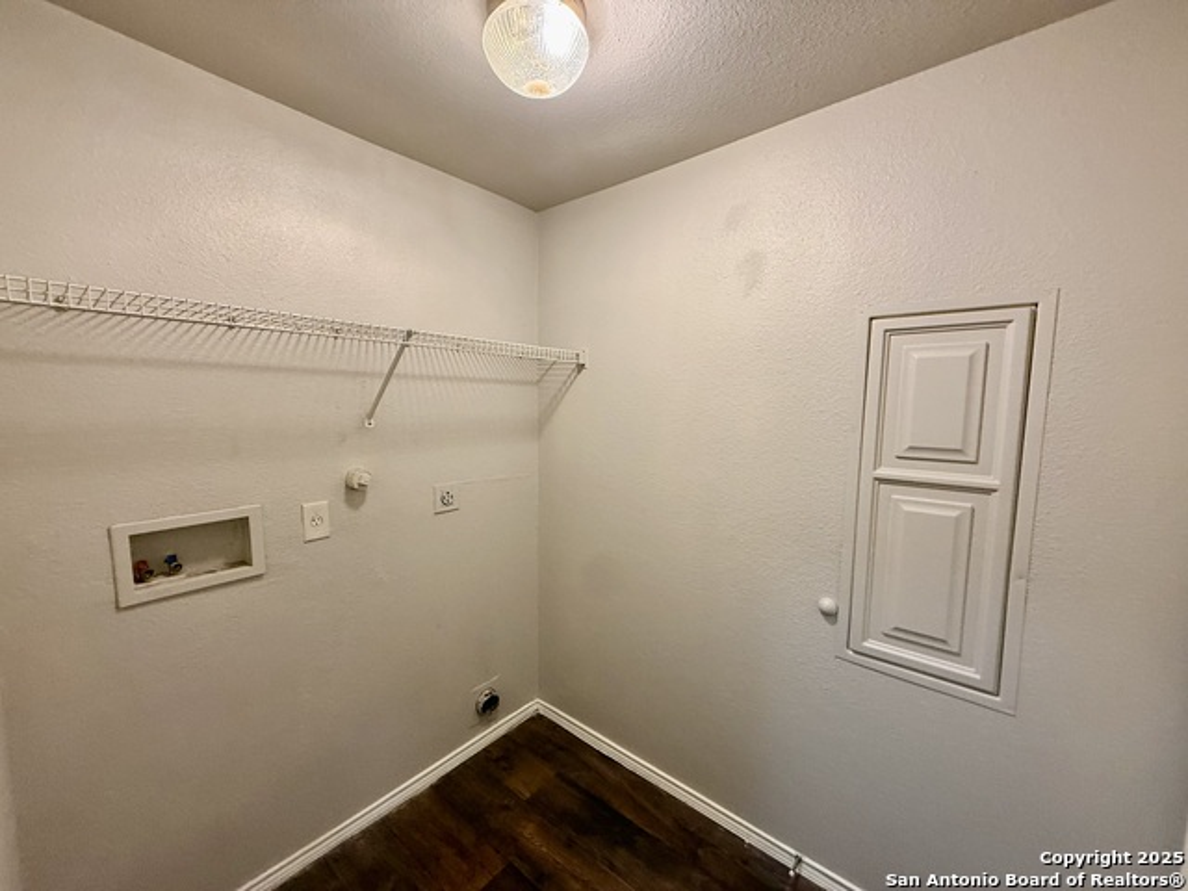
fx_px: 480
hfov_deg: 102.1
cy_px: 446
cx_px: 594
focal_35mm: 14
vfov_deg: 85.7
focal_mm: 2.22
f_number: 2.2
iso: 320
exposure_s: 1/60
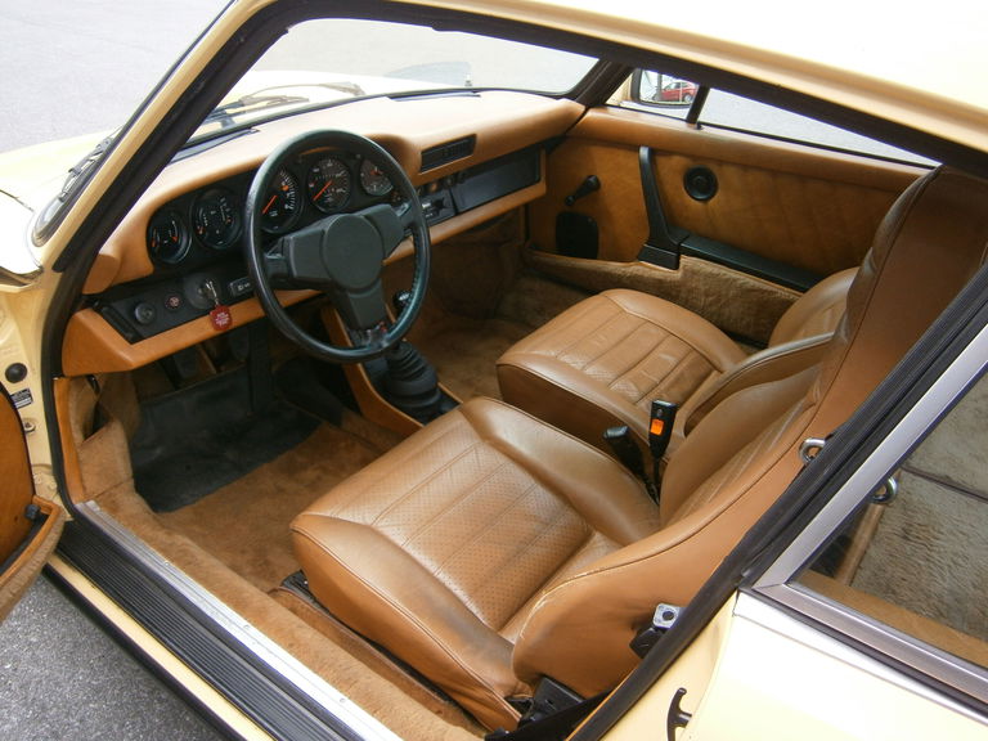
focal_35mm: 26
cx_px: 494
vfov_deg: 53.1
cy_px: 370
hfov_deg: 67.3
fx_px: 742
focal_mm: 4.7
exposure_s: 1/250
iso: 125
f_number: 2.8
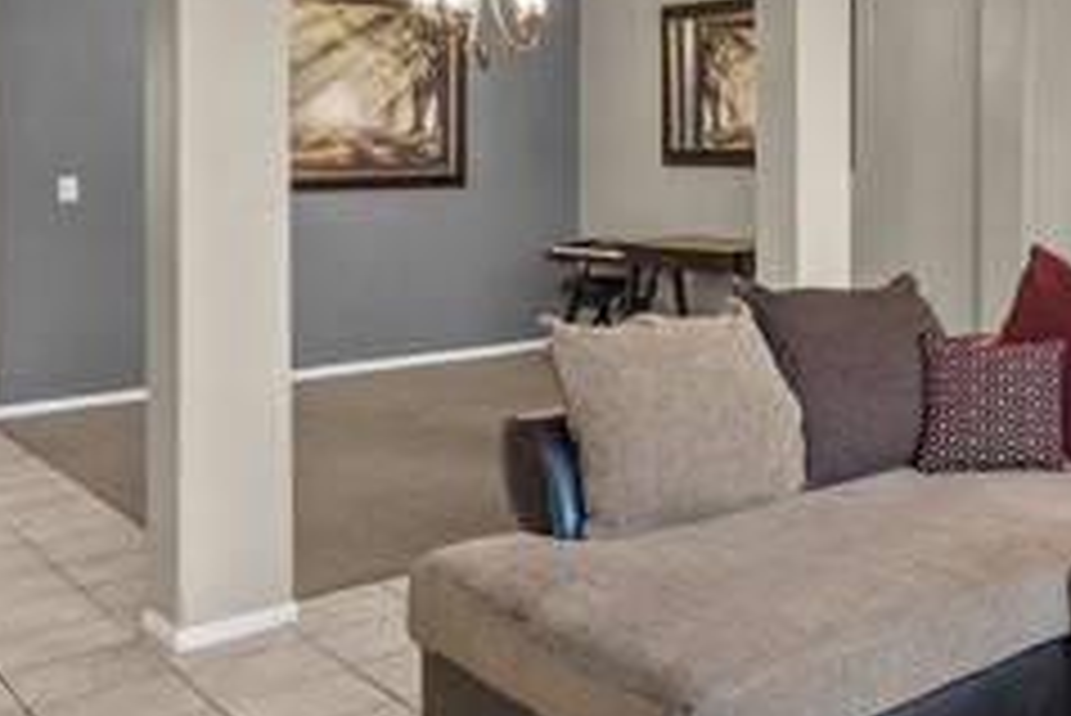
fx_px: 1280
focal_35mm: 43
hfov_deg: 40.8
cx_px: 1022
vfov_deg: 30.2
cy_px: 106
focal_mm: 16
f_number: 8
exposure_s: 1/6
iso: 2000
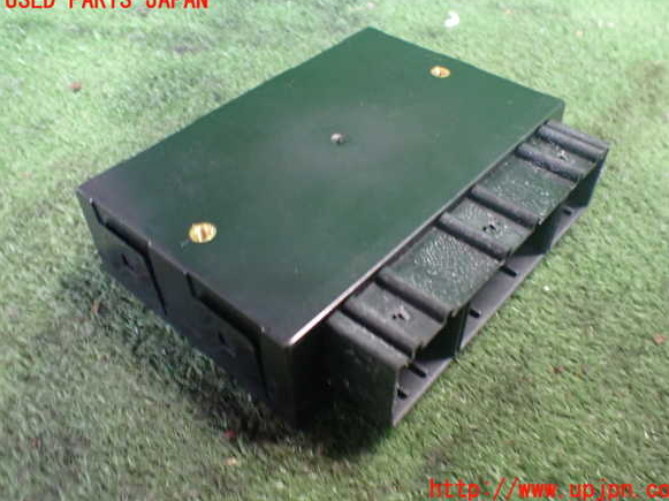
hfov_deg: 58.4
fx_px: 599
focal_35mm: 31
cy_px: 245
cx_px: 344
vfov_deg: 45.4
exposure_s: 1/30
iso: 800
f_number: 2.3
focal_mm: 5.4
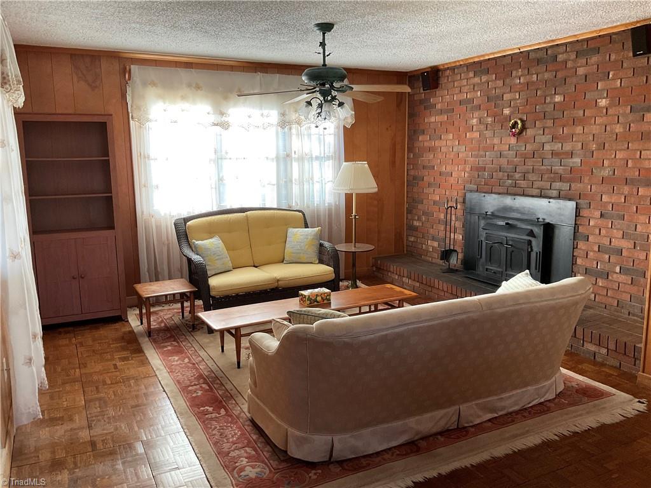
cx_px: 326
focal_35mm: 29
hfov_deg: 61.7
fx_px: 545
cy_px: 244
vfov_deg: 48.2
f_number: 1.8
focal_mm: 3
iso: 64
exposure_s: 1/74
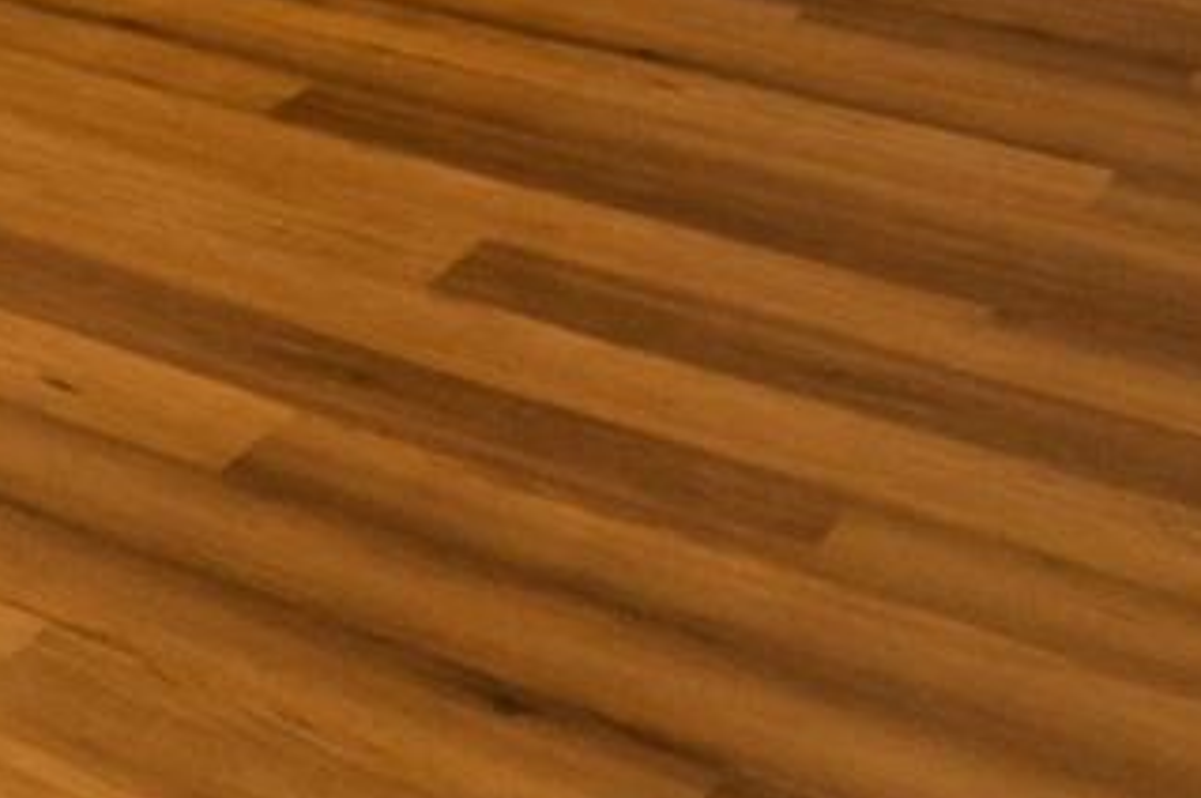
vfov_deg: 12.2
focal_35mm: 90
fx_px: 2999
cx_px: -1465
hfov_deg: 15.6
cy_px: -1086
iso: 400
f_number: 11
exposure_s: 1/10
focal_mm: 14
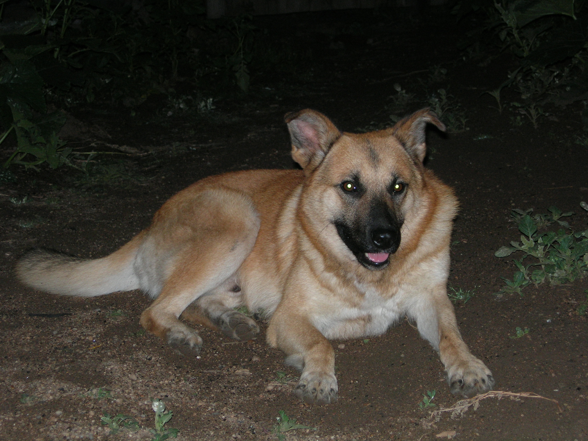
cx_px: 294
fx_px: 1563
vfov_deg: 16.1
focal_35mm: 92
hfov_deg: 21.3
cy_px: 220
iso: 200
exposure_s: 1/60.1
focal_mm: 19.1
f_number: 4.3
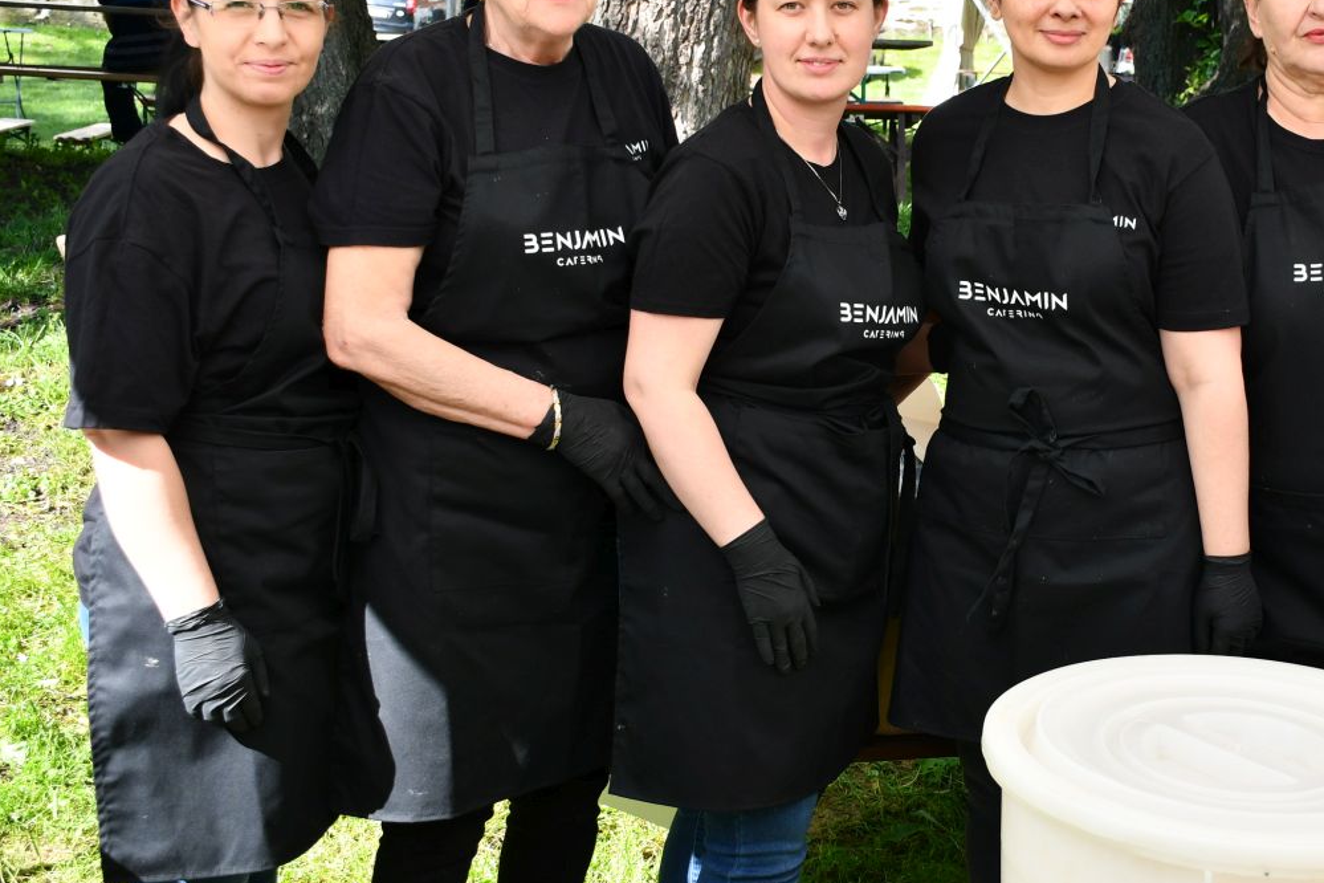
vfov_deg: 27.5
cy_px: 362
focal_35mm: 49
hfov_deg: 39.6
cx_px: 944
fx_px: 1802
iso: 250
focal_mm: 23
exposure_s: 1/250
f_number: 5.6
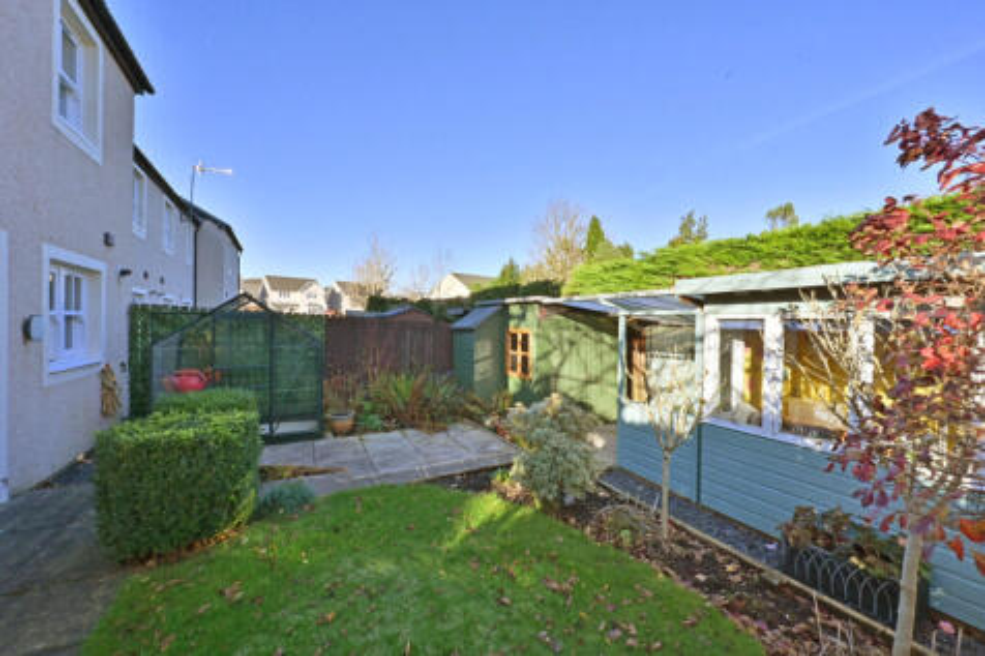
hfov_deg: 104.3
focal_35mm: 14
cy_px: 328
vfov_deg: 81.2
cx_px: 492
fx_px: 383
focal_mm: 14
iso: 2500
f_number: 22
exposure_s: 1/250
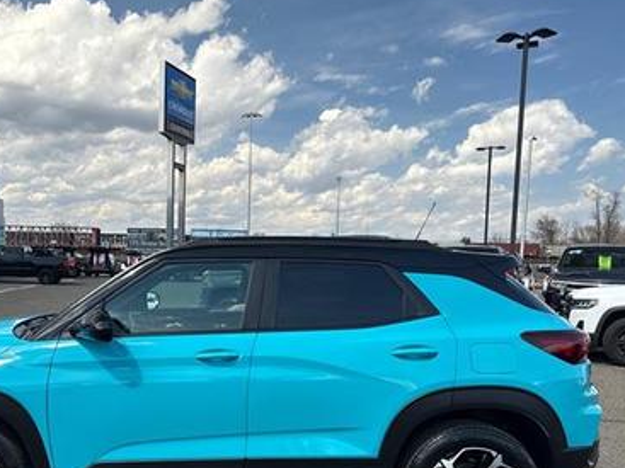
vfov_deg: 42.6
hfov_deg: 54.4
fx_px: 596
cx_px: 215
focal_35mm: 33
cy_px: 296
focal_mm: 6.76
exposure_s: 1/1437
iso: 100
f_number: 1.78
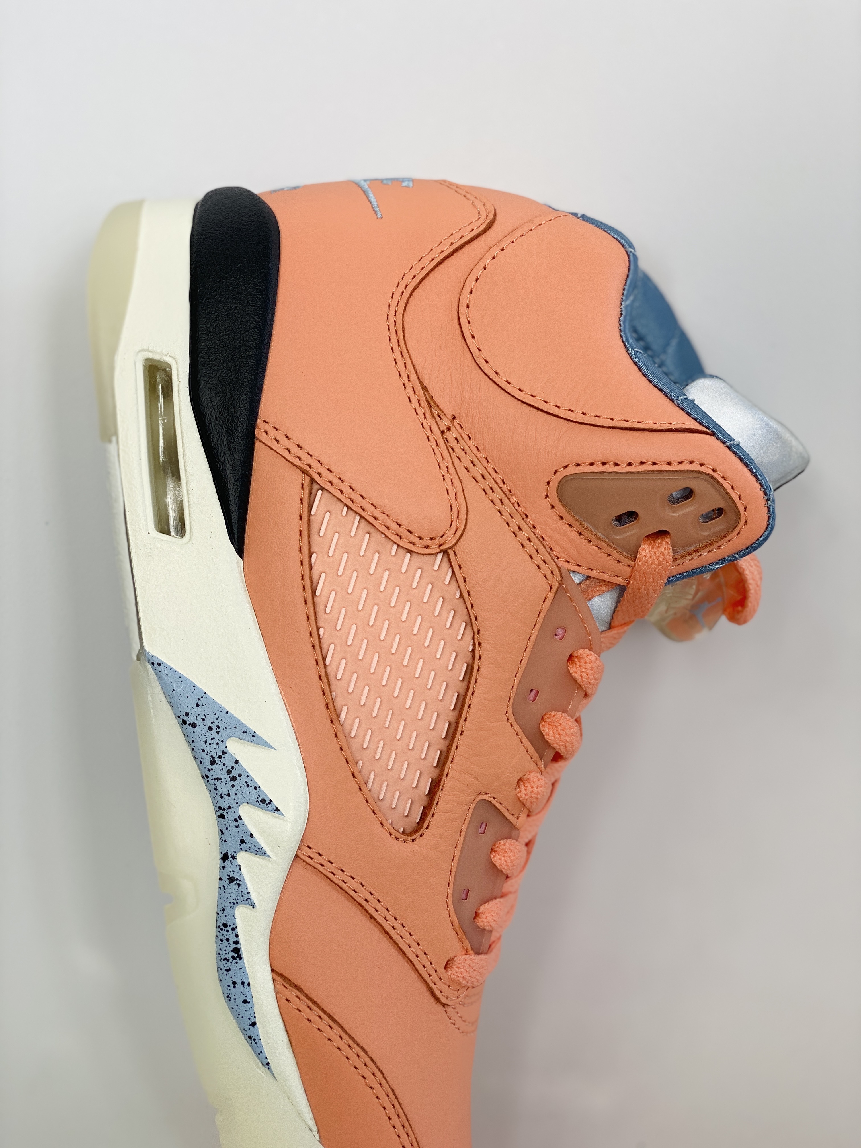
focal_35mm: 52
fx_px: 1725
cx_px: 430
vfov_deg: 36.8
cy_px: 574
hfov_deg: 28.0
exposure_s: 1/100
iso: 32
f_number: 2
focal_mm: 6
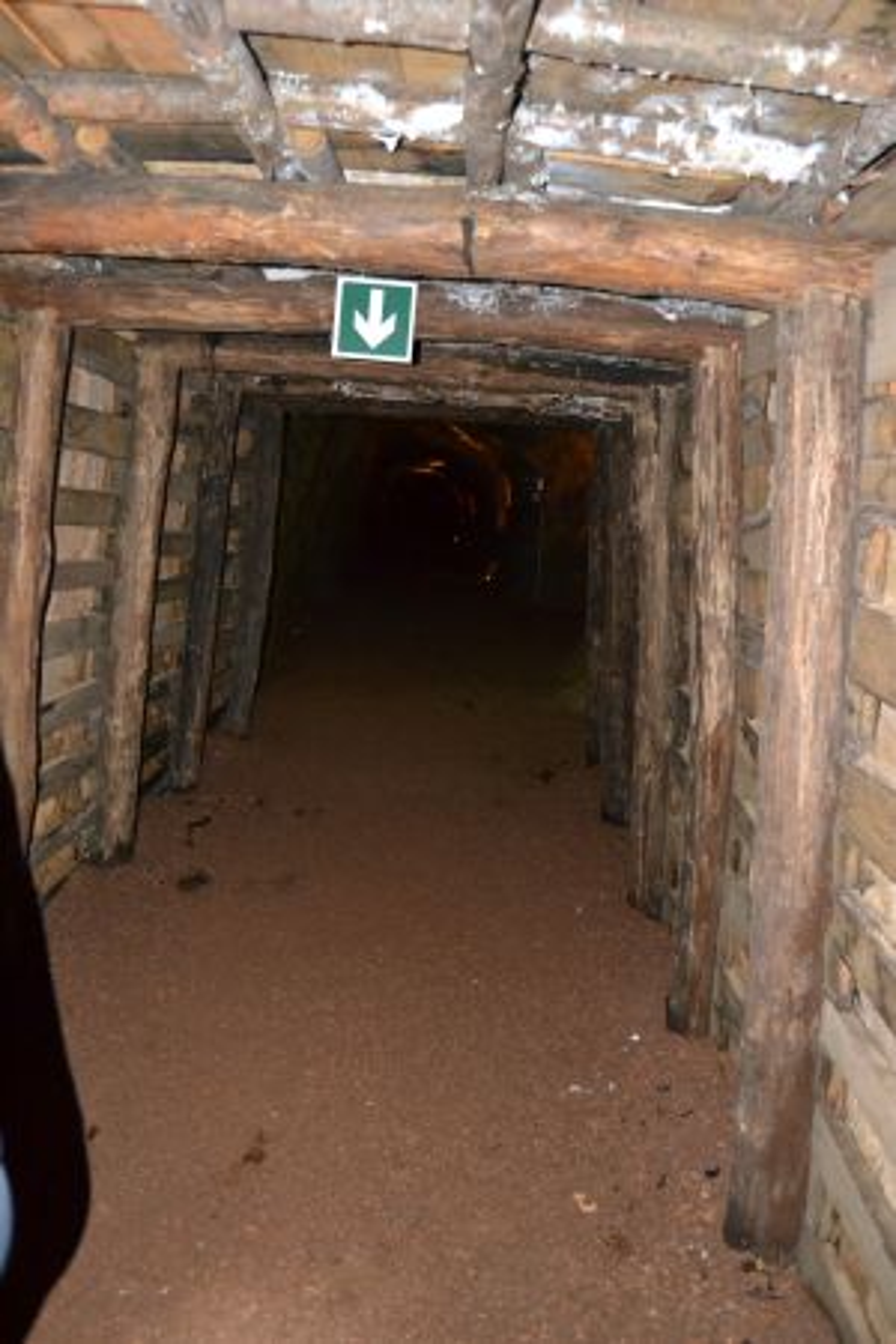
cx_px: 448
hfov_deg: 47.9
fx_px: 1008
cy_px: 672
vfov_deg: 67.4
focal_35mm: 27
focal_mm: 18
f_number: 3.5
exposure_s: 1/60
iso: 3200
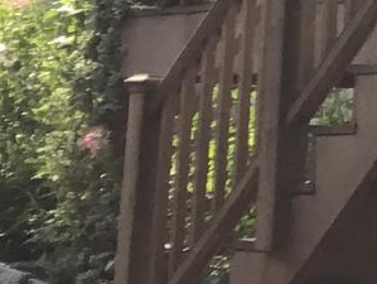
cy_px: -193
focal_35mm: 212
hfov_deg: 7.8
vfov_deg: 6.9
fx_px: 2312
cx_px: 1205
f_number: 2.4
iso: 32
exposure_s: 1/120
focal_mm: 3.3
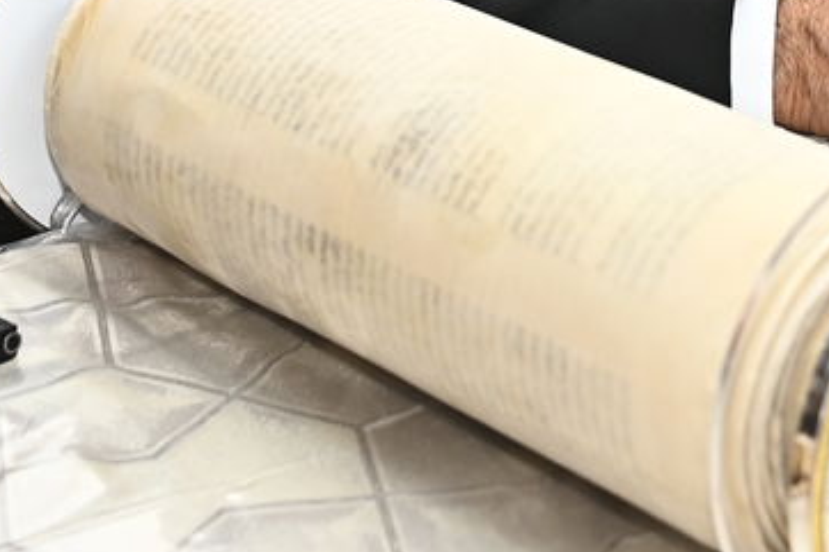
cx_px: 733
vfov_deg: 9.1
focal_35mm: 147
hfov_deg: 13.8
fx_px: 3383
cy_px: -286
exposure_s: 1/200
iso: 800
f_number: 4.5
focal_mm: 38
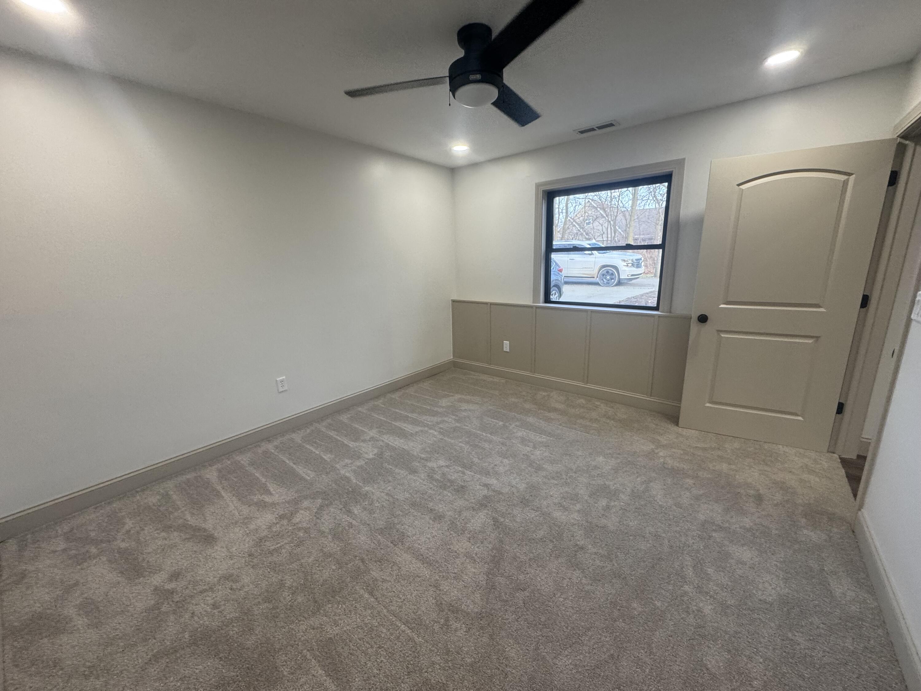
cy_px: 346
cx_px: 460
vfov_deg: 85.7
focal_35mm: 14
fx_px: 372
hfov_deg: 102.1
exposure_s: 1/120
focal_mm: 2.22
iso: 200
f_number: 2.2
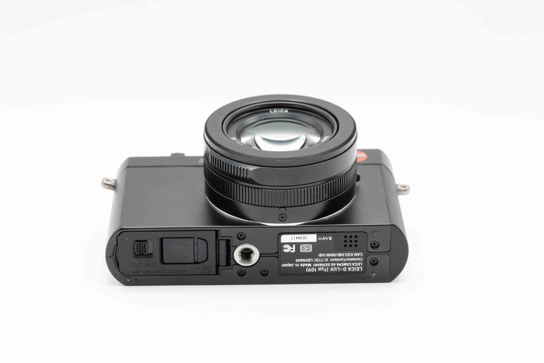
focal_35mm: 90
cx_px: 272
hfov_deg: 22.6
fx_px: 1360
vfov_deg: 15.2
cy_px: 182
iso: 3200
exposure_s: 1/200
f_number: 11
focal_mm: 90
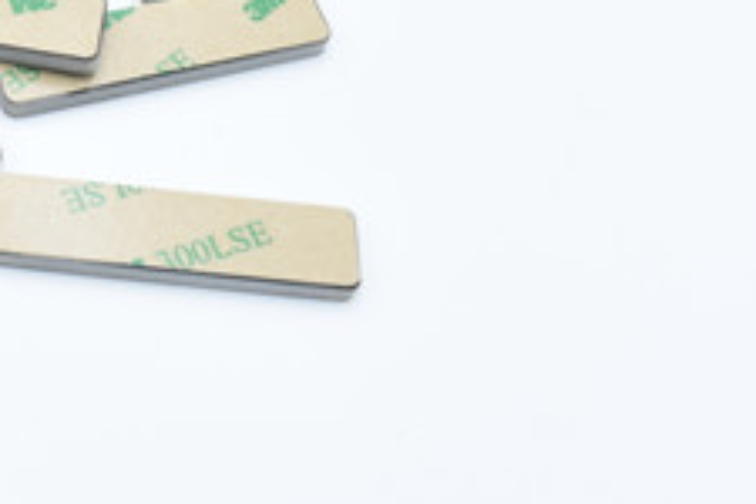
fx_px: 1512
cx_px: -128
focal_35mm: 72
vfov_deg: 18.3
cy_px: -44
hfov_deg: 25.5
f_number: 7.1
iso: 800
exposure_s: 1/320
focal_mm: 18
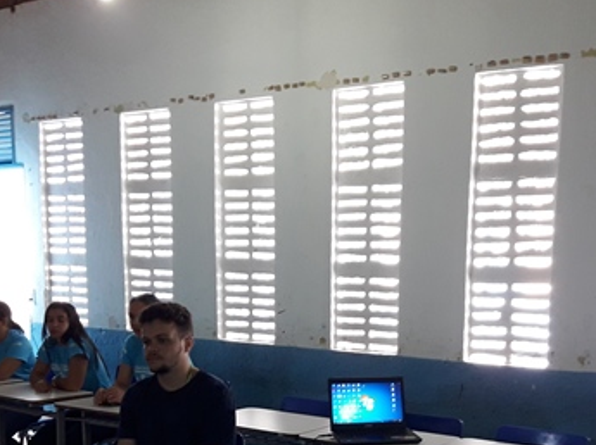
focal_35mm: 52
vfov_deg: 27.1
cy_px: 395
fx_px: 894
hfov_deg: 36.8
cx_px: 325
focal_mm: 3.7
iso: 125
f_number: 1.9
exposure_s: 1/40
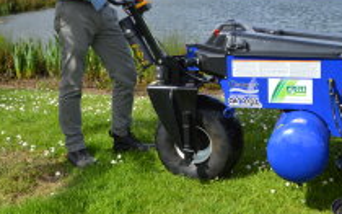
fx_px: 568
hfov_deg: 33.2
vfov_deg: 20.9
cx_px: 228
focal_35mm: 61
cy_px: 35
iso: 100
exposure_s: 1/250
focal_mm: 20
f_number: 8
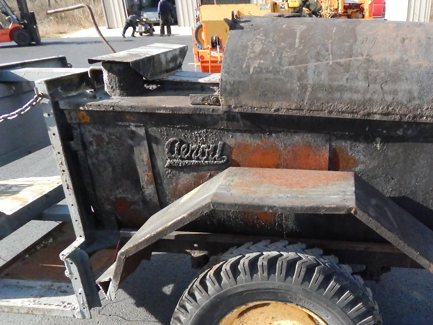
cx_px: 304
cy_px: 227
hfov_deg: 52.4
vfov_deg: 41.0
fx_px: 425
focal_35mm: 34
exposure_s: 1/1000
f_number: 6
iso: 1600
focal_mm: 4
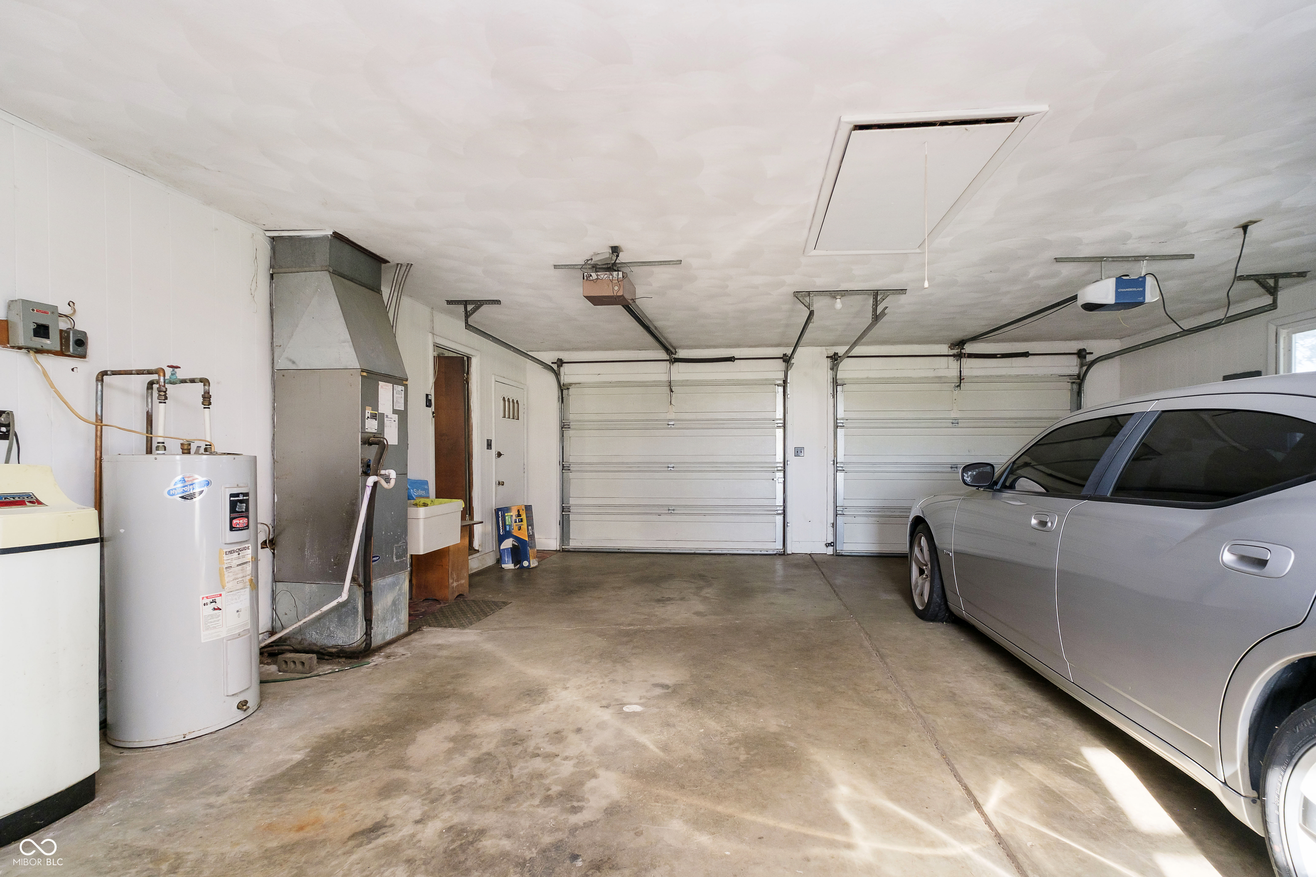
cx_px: 658
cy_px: 438
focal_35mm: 15
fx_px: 548
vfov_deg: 77.3
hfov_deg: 100.4
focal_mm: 10
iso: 500
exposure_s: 1/20
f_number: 4
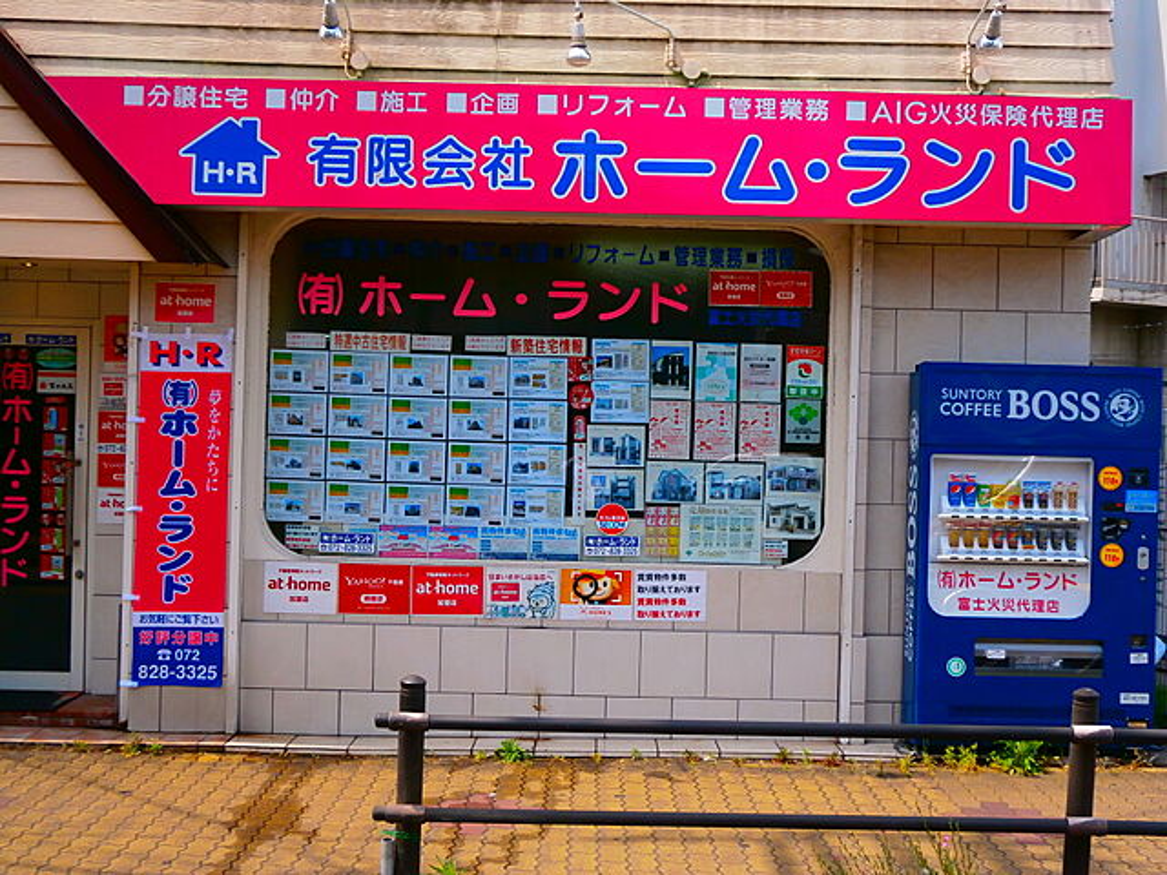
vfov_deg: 30.9
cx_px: 584
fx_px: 1584
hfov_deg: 40.4
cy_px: 438
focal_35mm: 47
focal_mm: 8.3
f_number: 3.4
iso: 80
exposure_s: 1/800
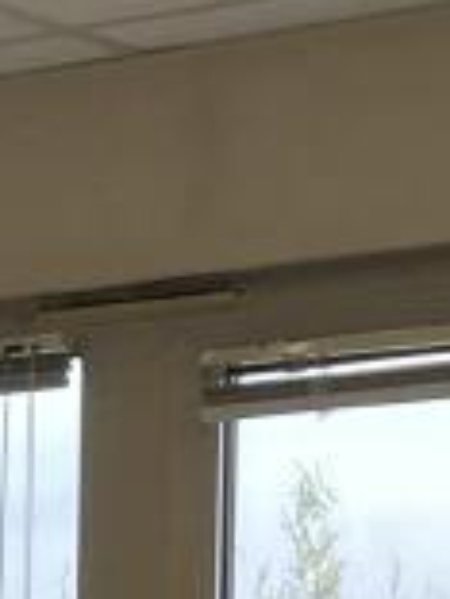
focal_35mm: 213
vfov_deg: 8.8
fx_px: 3692
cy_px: 1160
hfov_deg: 6.6
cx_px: -708
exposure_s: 1/100
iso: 50
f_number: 1.6
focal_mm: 4.2
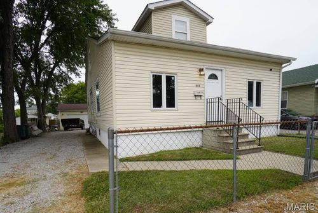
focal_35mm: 15
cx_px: 159
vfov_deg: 77.5
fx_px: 133
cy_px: 106
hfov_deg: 100.3
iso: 100
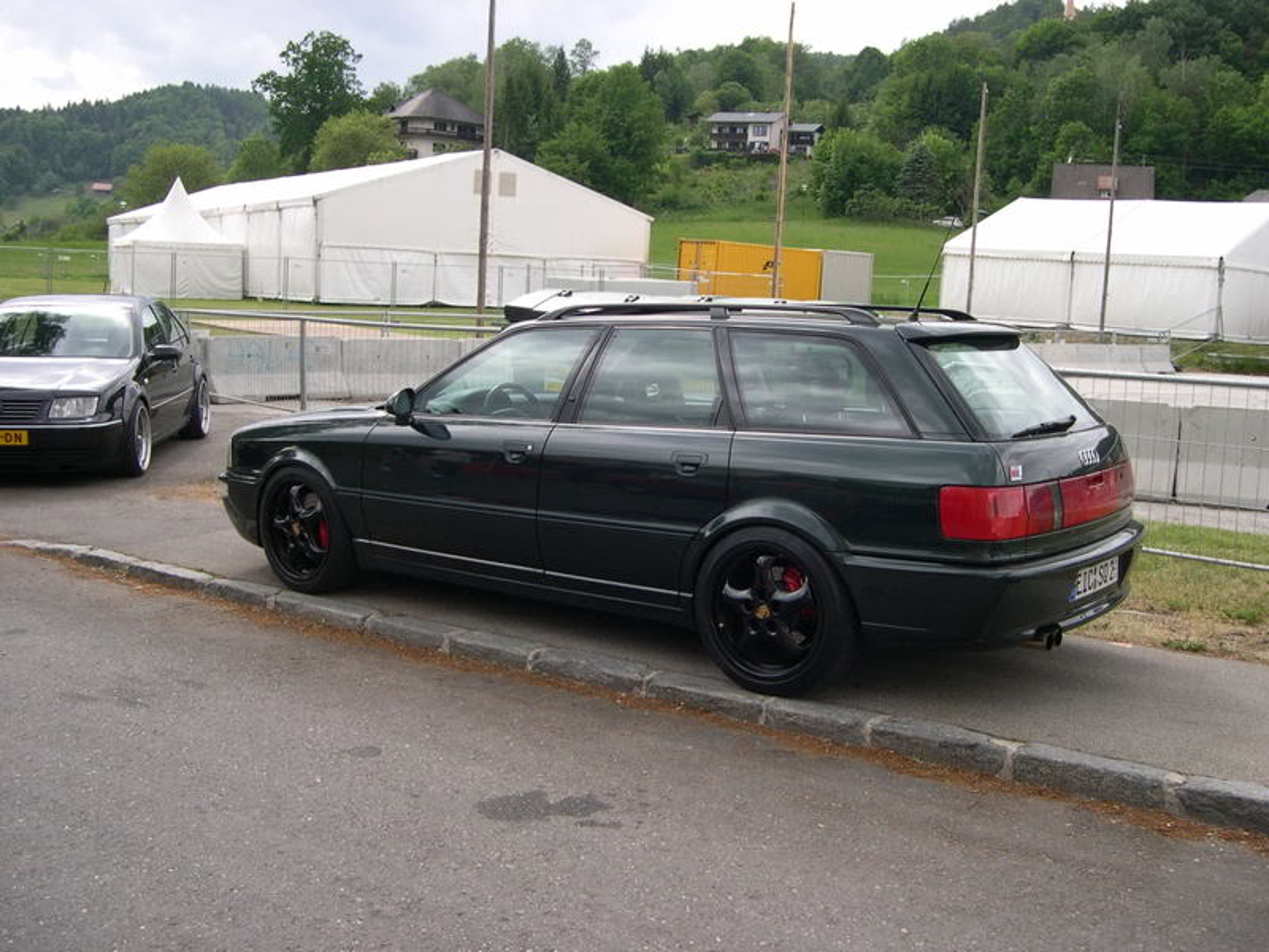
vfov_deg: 37.7
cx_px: 634
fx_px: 1393
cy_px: 476
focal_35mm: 38
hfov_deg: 49.0
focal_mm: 8
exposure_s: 1/442
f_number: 2.8
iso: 100
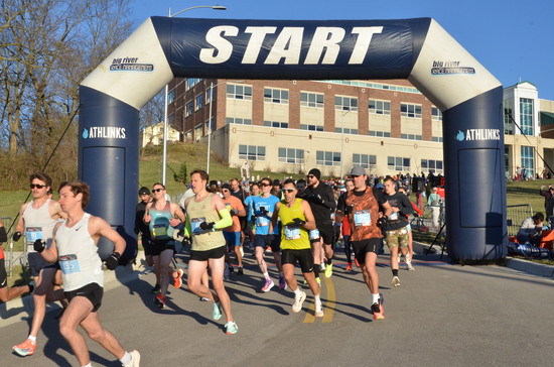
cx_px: 277
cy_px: 184
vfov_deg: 27.9
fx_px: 737
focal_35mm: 48
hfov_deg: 41.2
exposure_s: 1/500
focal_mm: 32
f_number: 16
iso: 800
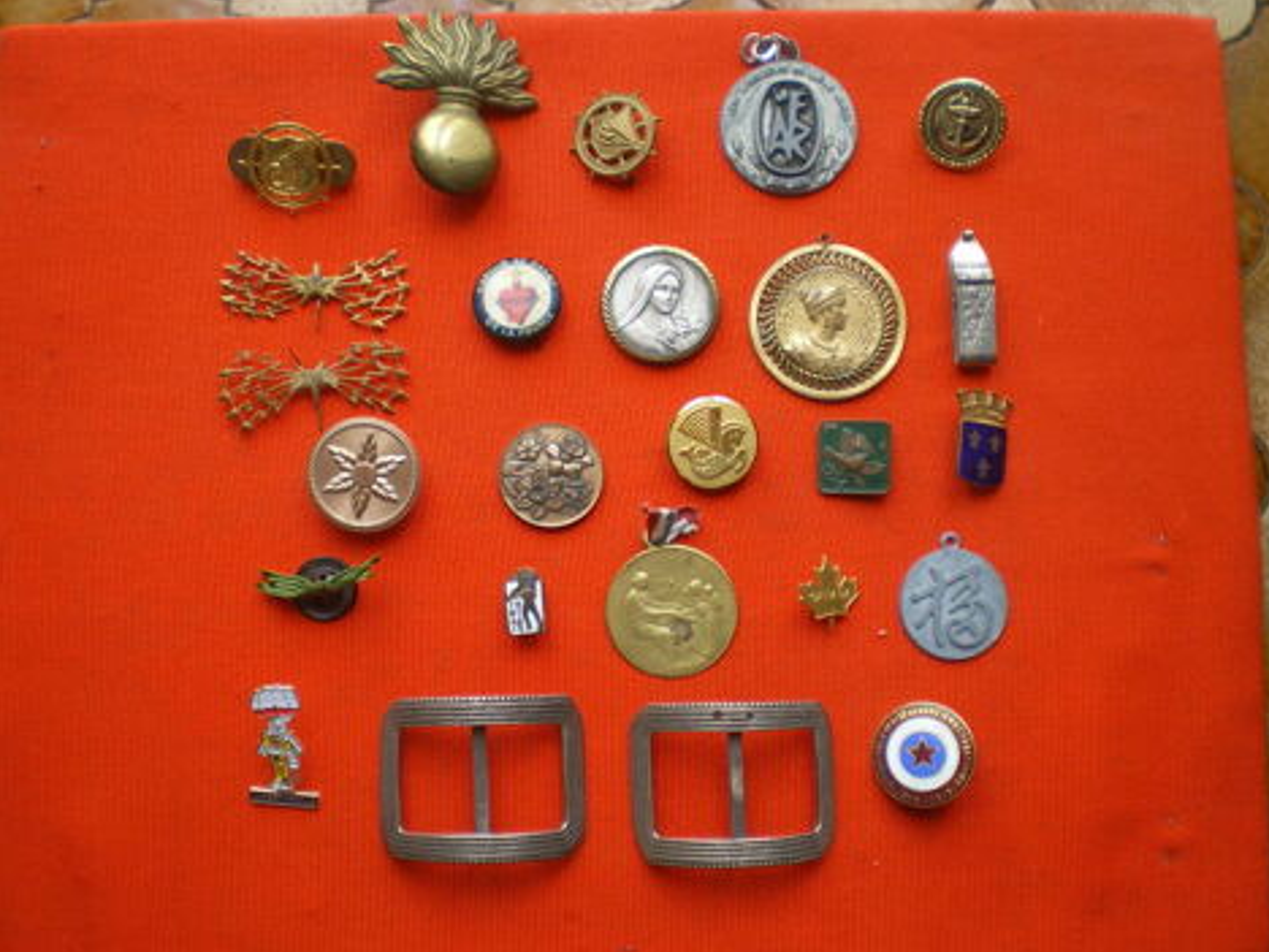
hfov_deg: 47.9
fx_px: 1430
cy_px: 485
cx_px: 648
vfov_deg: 36.8
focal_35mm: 39
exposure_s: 1/50
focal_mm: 6.3
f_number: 3.1
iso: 100
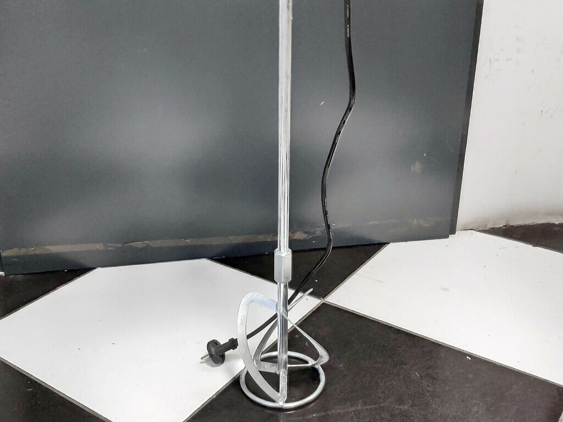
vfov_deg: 66.0
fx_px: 325
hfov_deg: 81.7
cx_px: 282
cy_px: 211
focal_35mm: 20
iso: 1582
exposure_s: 1/50
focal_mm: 3.94
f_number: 1.9
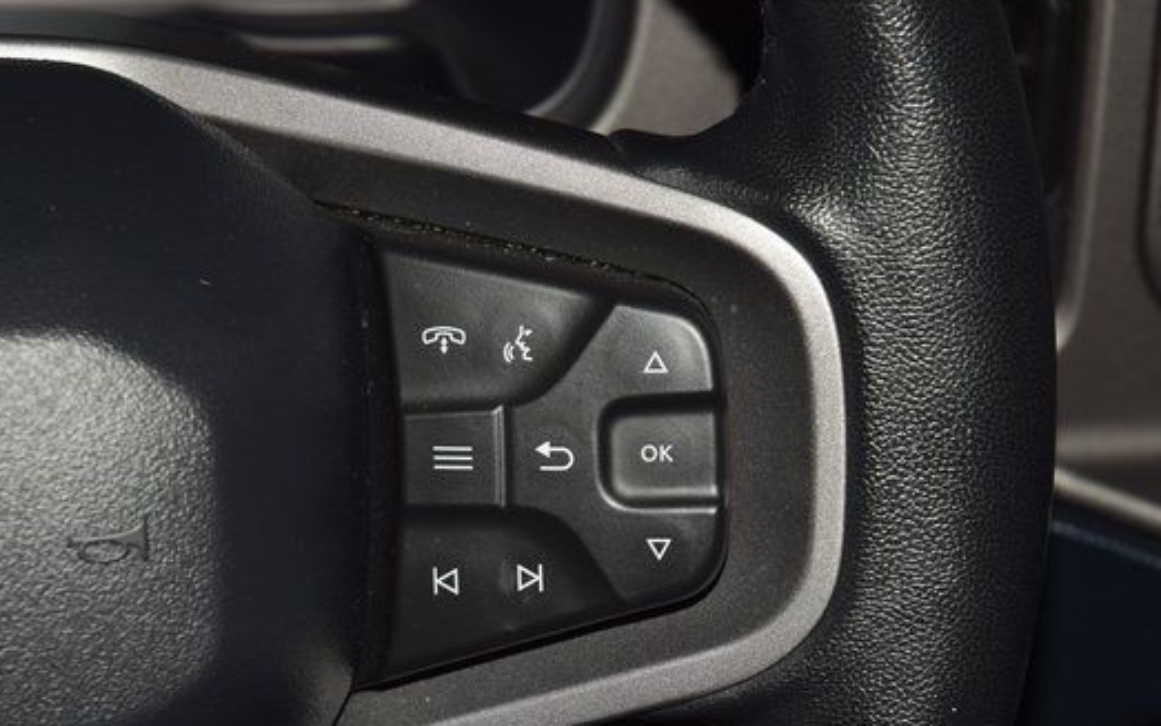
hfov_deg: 15.9
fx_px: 4145
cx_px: 502
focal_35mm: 131
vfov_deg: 10.0
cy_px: 458
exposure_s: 1/125
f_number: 8
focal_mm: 70
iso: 100
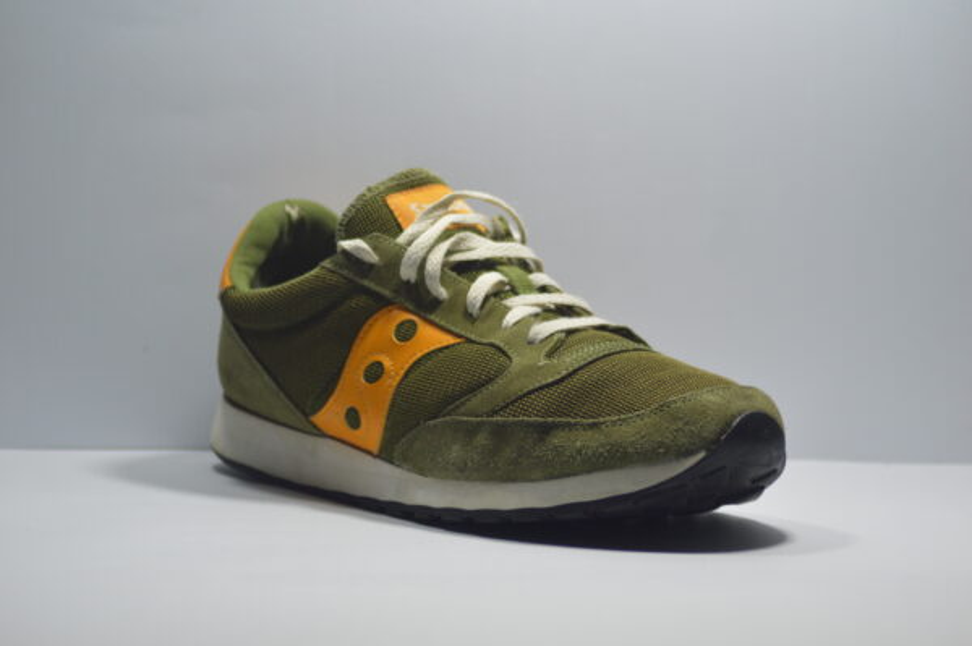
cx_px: 486
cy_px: 323
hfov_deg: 10.2
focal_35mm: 202
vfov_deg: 6.8
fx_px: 5463
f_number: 4.2
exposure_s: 1/125
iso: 400
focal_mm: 135
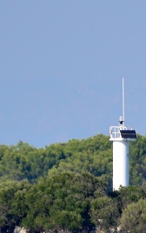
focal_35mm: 1698
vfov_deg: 1.2
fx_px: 10816
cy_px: 257
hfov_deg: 0.8
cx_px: 184
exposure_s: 1/1600
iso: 400
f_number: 5.6
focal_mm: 300
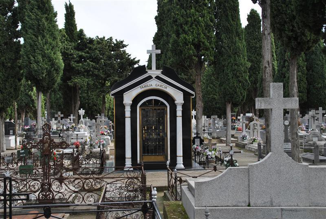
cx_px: 163
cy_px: 110
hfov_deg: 41.0
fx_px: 436
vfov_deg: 28.2
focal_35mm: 48
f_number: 7.1
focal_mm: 32
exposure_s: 1/200
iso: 100
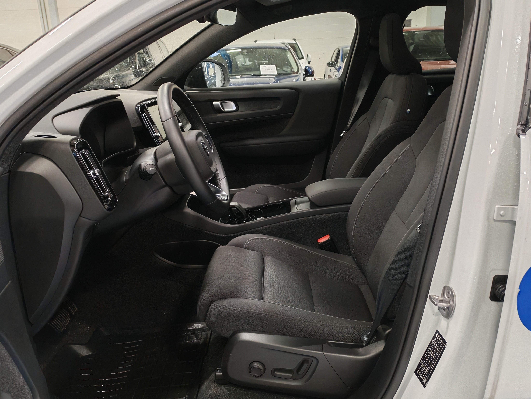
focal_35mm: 32
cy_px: 200
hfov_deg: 56.8
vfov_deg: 44.2
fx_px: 491
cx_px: 266
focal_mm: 6.12
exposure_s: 1/100
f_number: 1.9
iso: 800
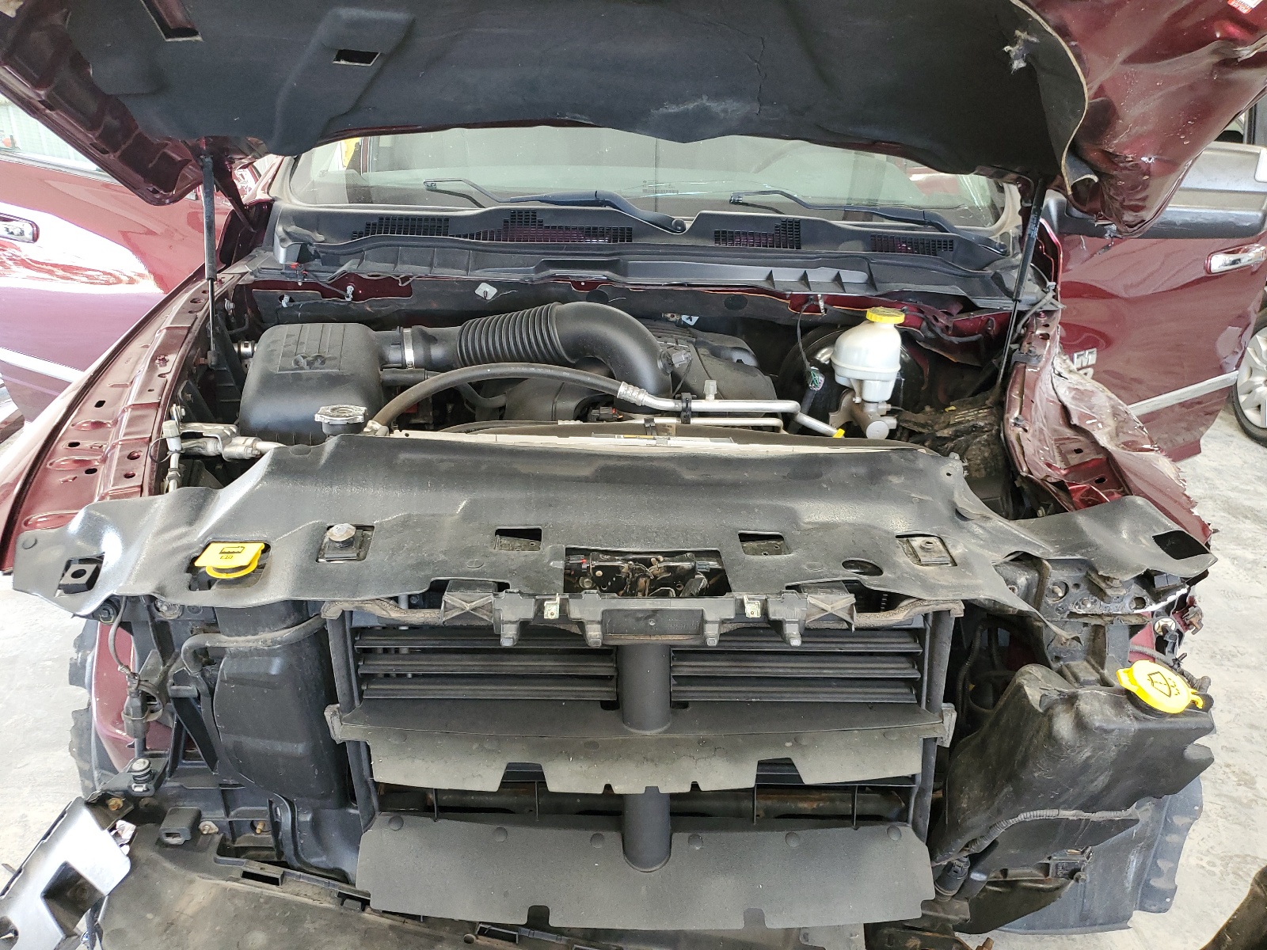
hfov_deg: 67.3
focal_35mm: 26
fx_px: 952
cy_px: 475
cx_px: 634
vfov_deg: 53.1
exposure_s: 1/60.2
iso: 157
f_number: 1.5
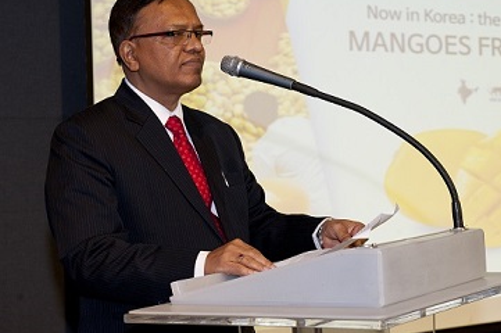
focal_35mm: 97
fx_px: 1349
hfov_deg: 21.0
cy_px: 123
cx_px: 325
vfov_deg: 14.1
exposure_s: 1/60
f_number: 5.6
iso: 1000
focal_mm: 70
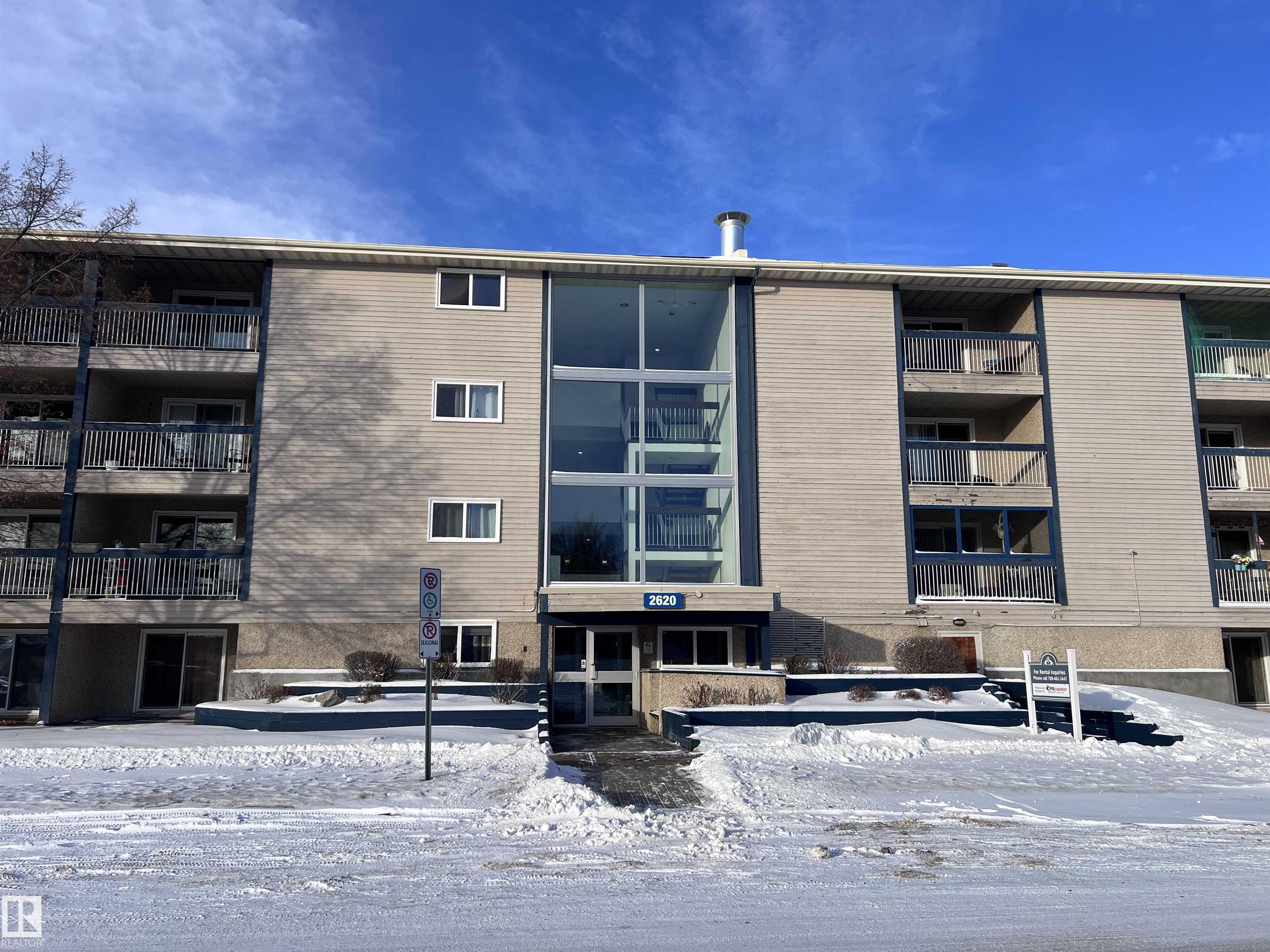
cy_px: 476
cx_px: 635
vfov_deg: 53.1
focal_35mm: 26
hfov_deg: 67.3
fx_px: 954
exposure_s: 1/3257
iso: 50
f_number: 1.5
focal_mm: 5.7
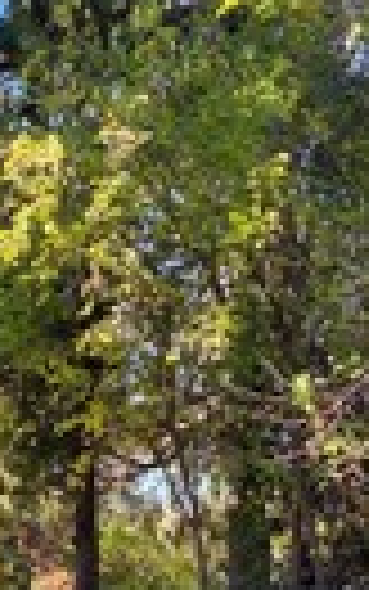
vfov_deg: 16.8
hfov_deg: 10.8
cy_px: 707
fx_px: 1913
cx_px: 464
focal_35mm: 119
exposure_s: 1/1563
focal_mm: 5.4
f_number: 1.8
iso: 80
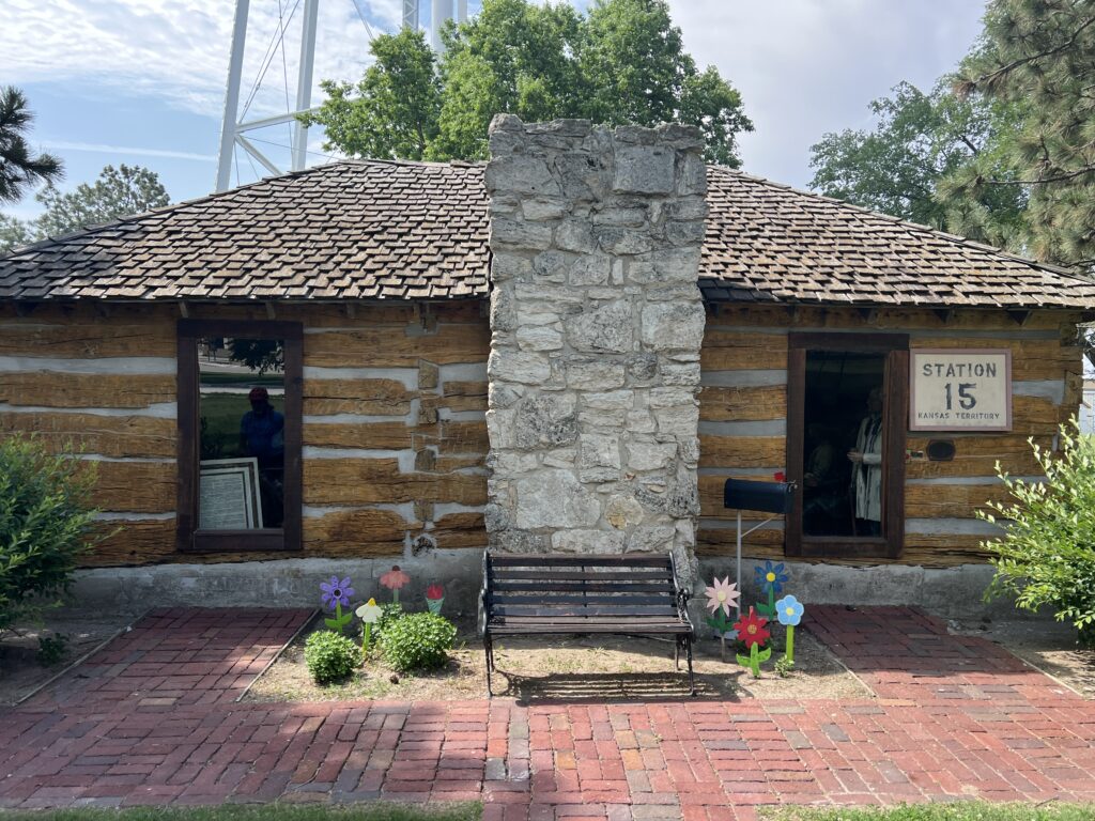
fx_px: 822
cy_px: 410
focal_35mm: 26
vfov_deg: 53.1
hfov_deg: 67.3
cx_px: 548
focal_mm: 5.7
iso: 50
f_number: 1.5
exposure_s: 1/1361
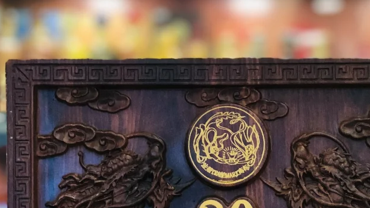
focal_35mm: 144
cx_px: 301
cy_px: 325
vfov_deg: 8.2
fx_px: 1412
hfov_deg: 14.8
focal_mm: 6.6
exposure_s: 1/33
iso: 100
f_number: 2.8
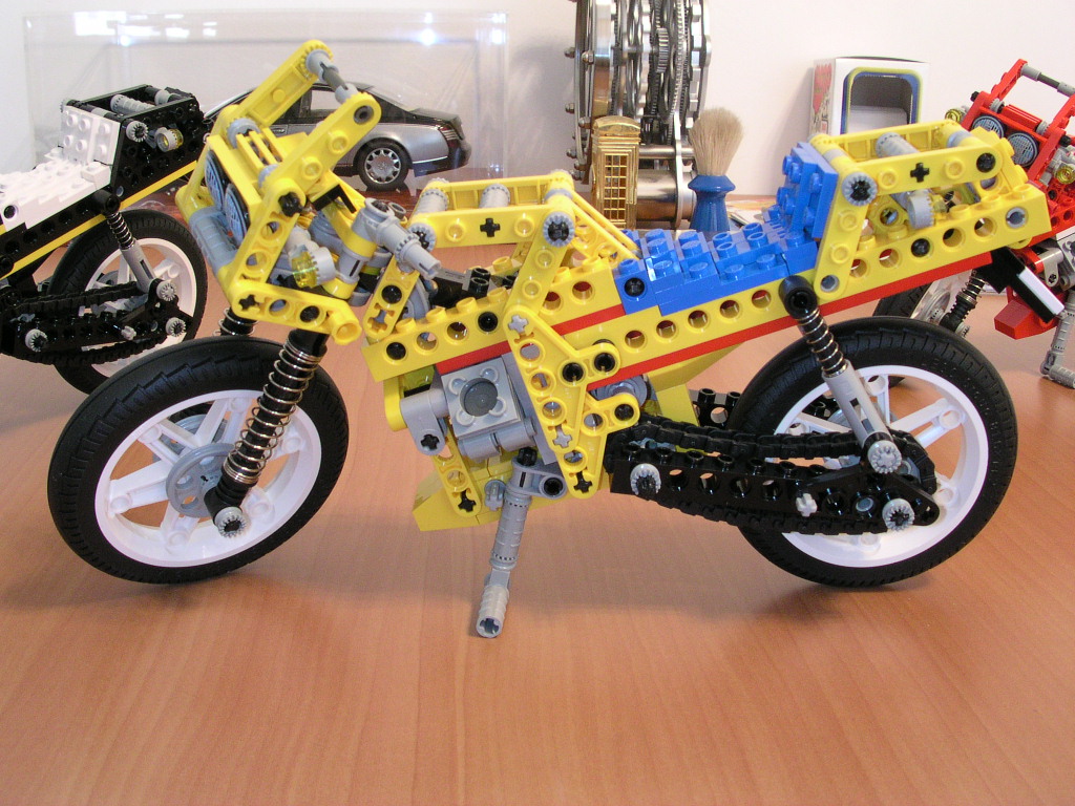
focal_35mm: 37
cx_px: 538
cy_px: 403
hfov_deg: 50.1
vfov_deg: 38.7
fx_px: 1149
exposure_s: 1/3.3
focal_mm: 5.6
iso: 200
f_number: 4.5
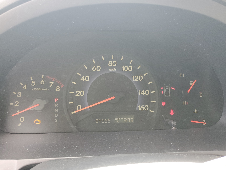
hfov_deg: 65.3
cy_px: 85
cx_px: 112
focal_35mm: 27
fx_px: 176
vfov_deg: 51.4
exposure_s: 1/120
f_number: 1.5
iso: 83
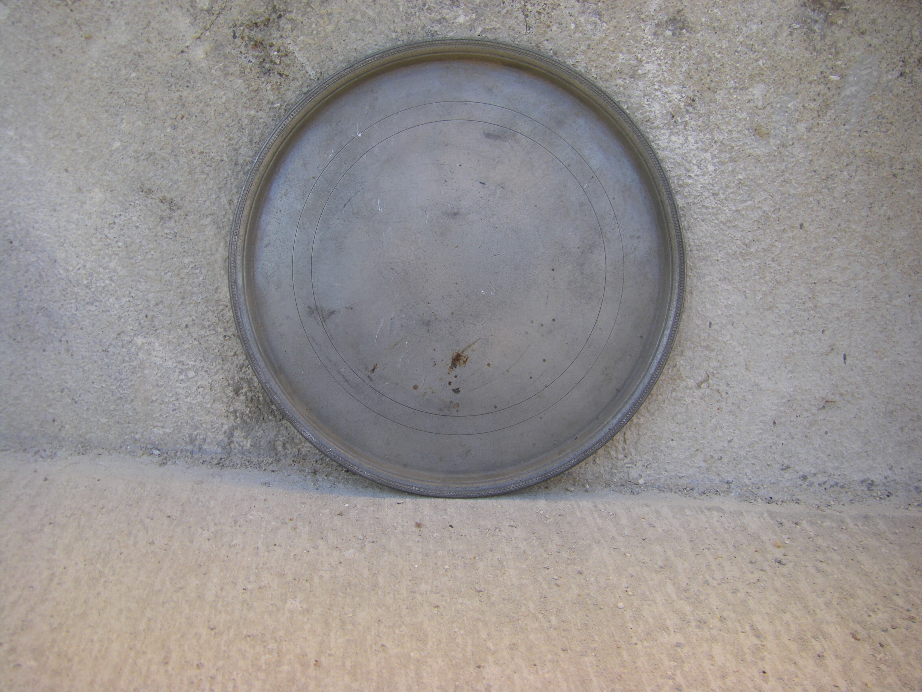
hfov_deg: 49.0
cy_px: 346
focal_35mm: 38
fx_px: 1012
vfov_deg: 37.7
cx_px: 461
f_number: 3.5
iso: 64
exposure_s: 1/60
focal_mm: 6.3
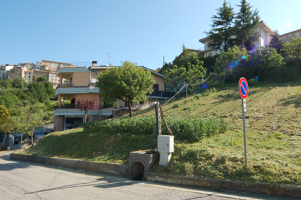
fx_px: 184
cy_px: 101
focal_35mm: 22
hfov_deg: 77.8
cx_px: 181
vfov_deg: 57.0
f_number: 8
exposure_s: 1/250
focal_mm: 12
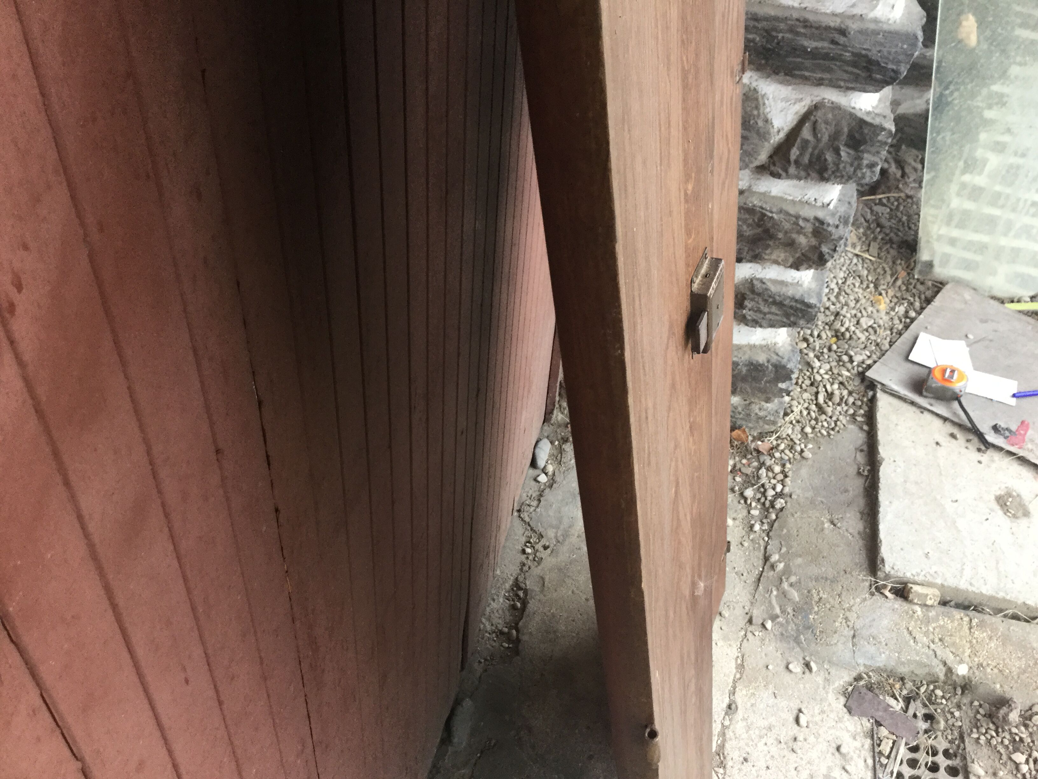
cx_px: 519
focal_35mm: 31
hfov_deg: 58.4
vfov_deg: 45.4
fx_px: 930
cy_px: 390
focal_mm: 3.3
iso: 64
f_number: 2.4
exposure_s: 1/33
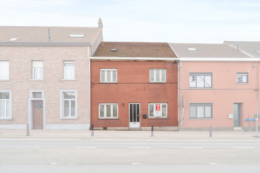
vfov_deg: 51.3
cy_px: 86
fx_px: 181
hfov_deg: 71.5
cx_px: 130
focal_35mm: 25
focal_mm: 25
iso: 250
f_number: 11
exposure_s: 1/40
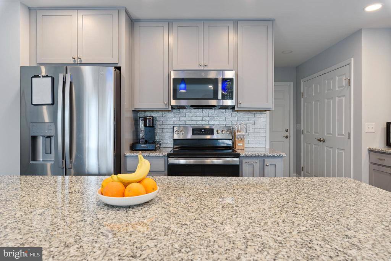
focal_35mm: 22
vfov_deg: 57.3
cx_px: 196
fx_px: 239
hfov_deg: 78.5
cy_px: 130
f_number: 8
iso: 400
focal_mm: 22
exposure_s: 1/8
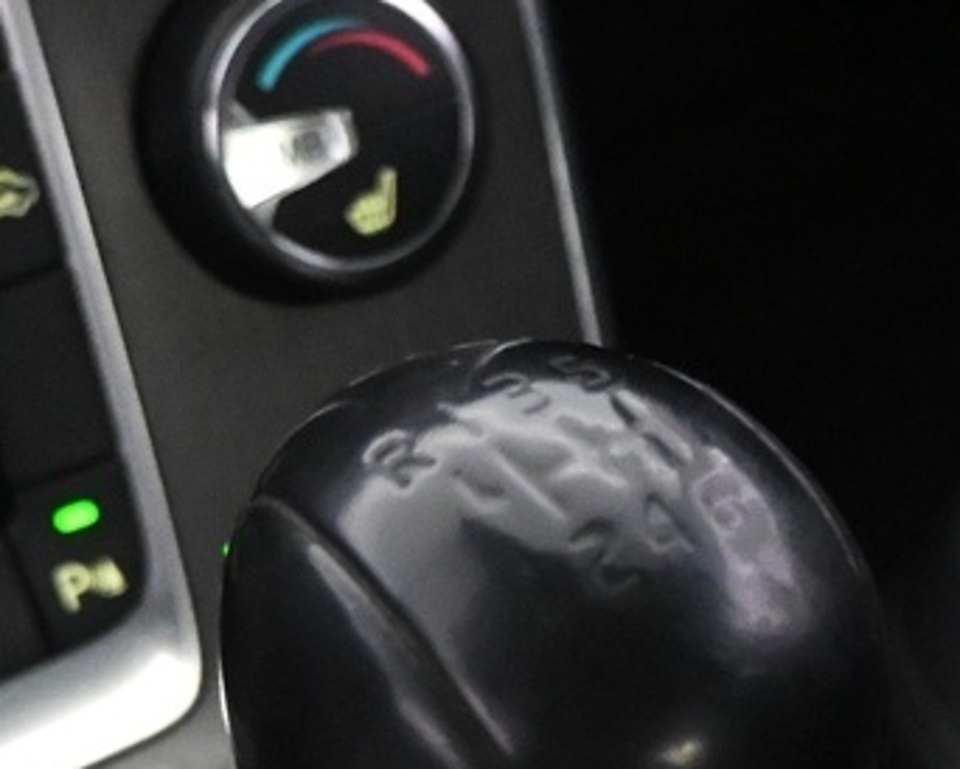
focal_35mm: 120
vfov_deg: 12.5
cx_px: 730
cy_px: 951
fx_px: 3411
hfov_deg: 15.9
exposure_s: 1/60
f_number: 3.5
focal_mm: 18
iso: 5600
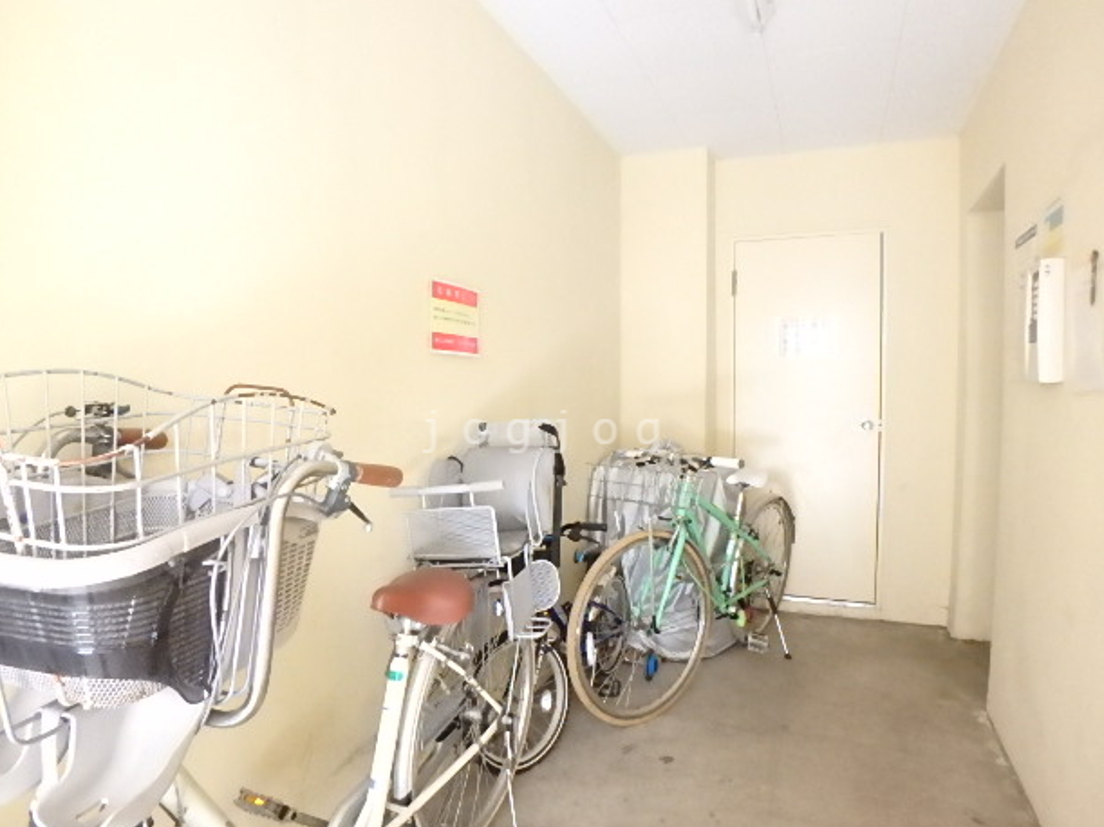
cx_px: 546
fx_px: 702
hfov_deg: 76.4
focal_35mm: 22
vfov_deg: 61.0
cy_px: 432
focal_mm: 3.7
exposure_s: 1/25
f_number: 3.5
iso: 1600
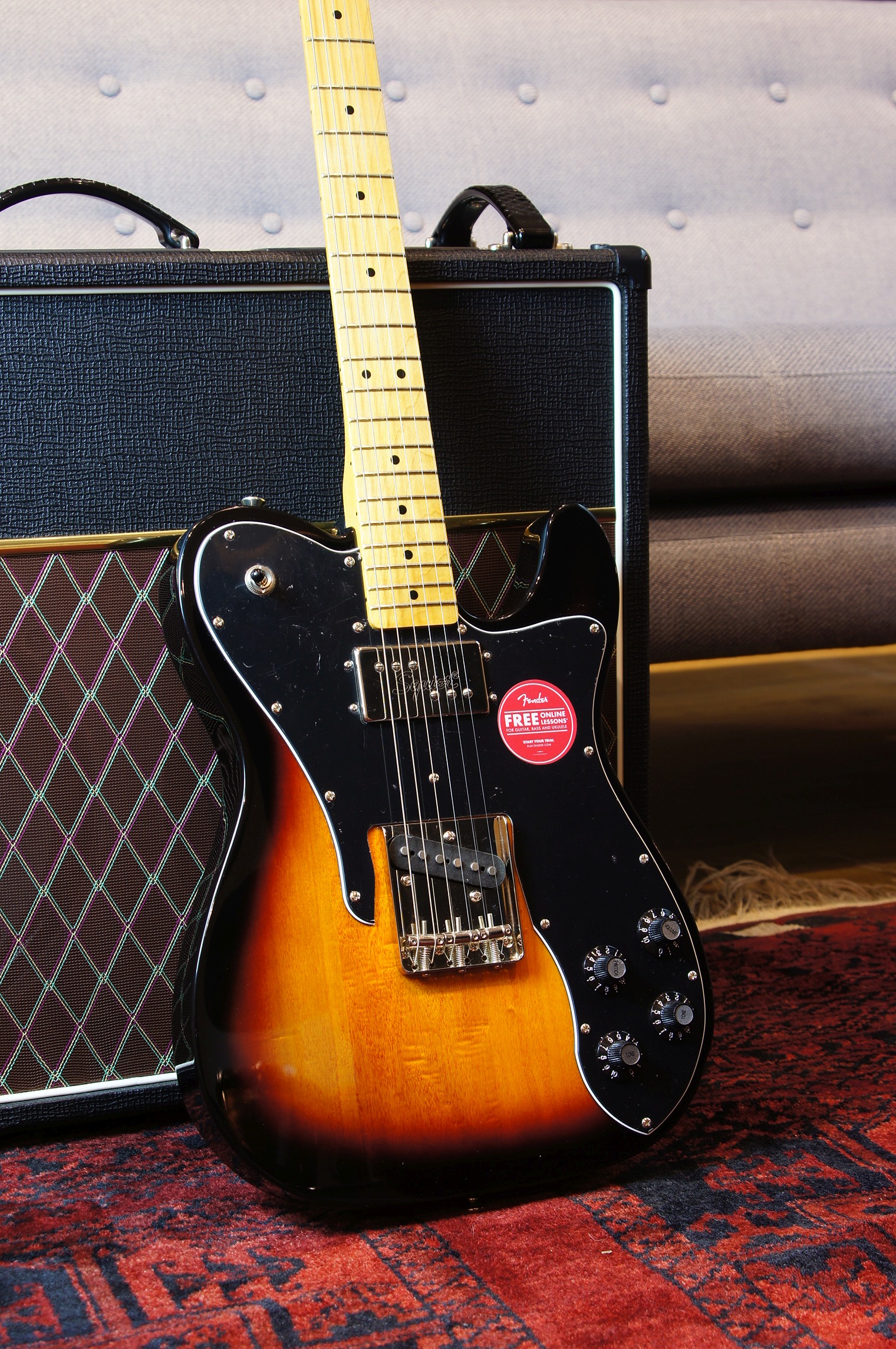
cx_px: 448
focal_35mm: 60
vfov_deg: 33.4
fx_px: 2245
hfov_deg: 22.6
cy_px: 674
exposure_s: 1/2.5
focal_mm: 40
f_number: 7.1
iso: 100
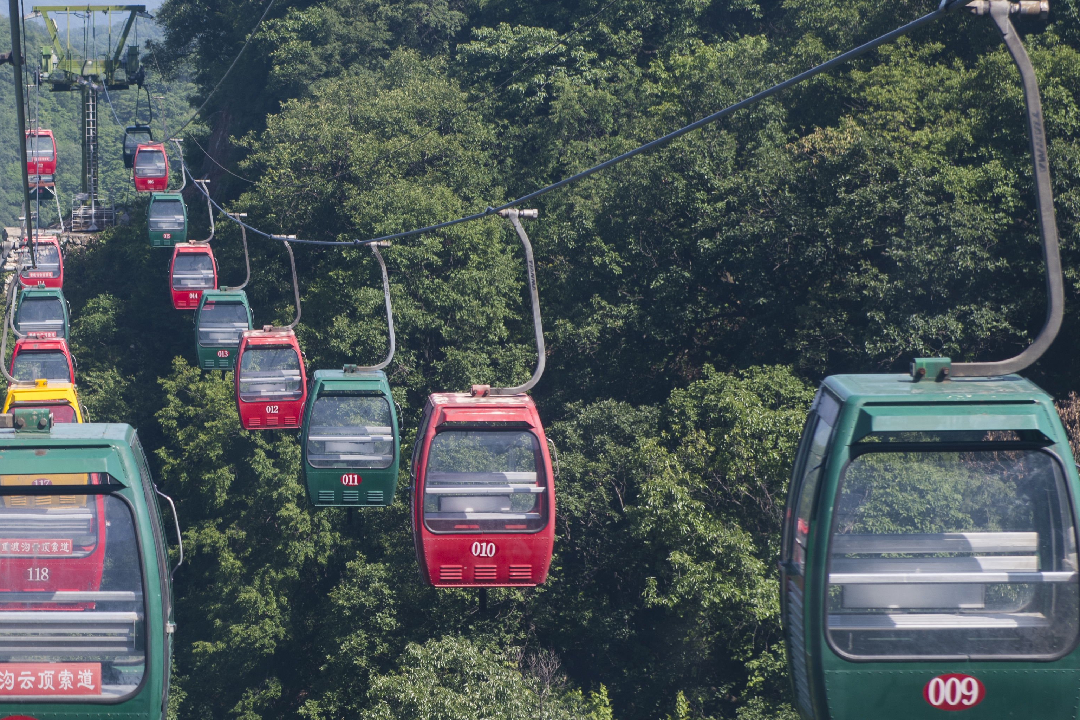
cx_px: 37
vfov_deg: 7.3
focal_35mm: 188
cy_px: 478
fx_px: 5639
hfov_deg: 10.9
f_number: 6.3
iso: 100
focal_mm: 70
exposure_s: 1/125
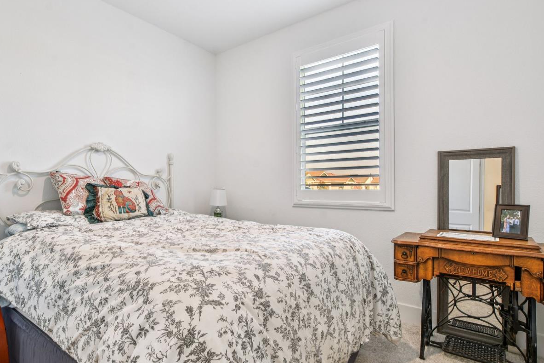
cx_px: 242
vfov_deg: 64.5
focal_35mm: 19
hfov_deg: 86.6
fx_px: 287
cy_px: 184
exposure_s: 1/10
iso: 100
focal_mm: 10
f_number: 8
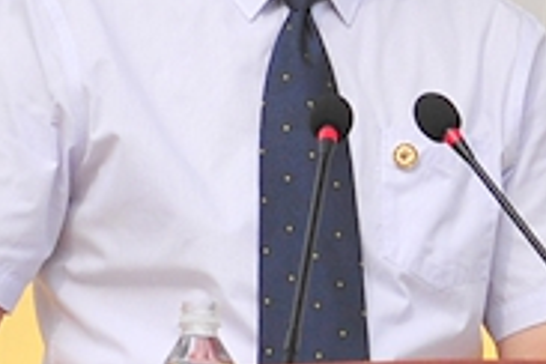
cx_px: 239
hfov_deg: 3.2
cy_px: 6
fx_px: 9918
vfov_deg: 2.1
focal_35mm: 654
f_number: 5.6
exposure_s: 1/2000
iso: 400
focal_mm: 200
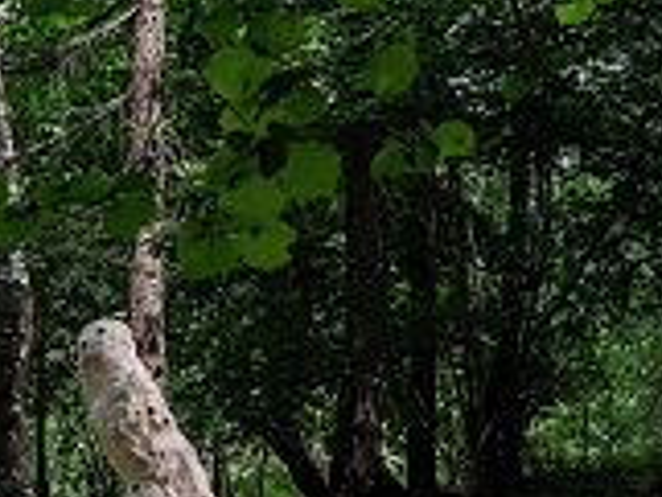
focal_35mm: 80
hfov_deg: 21.4
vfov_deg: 18.1
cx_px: -259
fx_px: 1531
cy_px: 460
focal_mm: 24
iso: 250
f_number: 5.6
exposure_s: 1/200
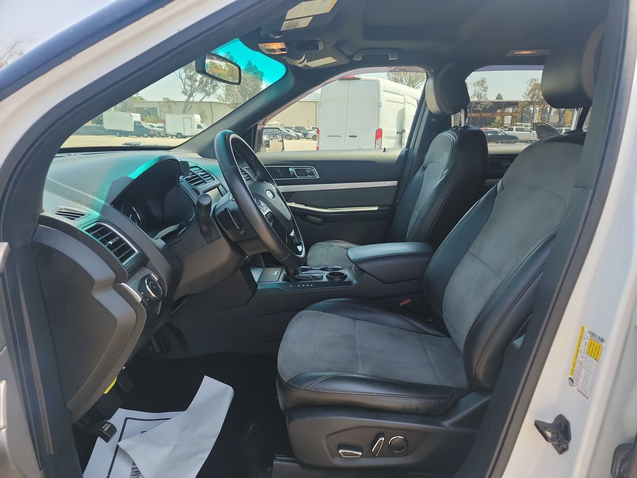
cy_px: 239
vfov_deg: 56.8
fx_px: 442
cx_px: 318
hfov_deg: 71.6
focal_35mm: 24
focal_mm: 6.7
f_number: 1.8
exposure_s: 1/119
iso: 51
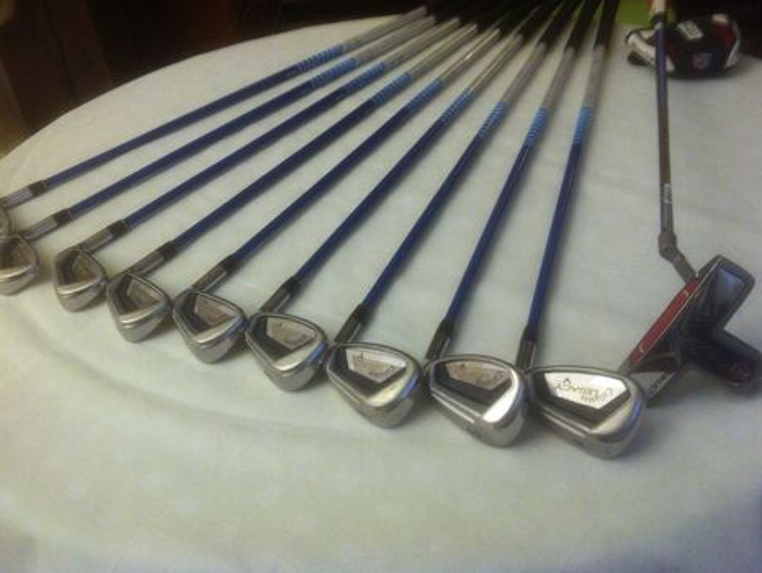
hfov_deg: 51.3
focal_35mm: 36
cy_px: 291
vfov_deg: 39.7
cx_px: 384
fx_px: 793
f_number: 2.8
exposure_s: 1/15
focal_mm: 3.85
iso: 160
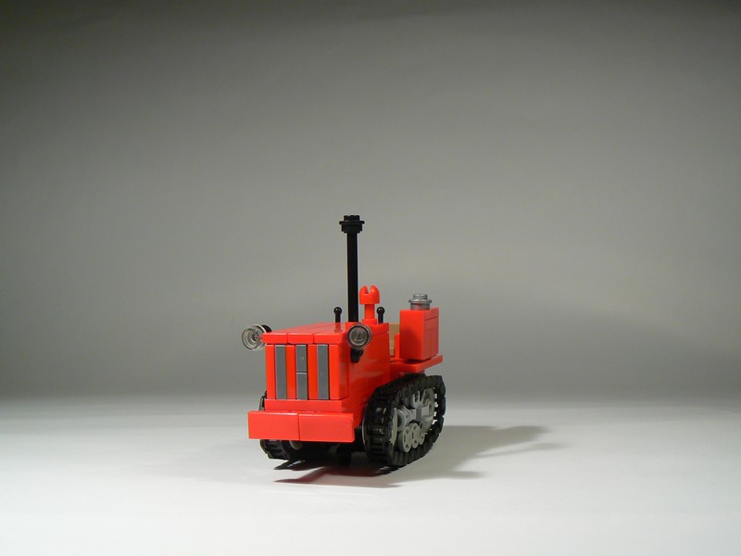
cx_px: 370
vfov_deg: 25.7
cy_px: 278
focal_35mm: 57
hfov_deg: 33.8
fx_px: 1220
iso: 80
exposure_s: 1/15
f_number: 3.6
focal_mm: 9.5
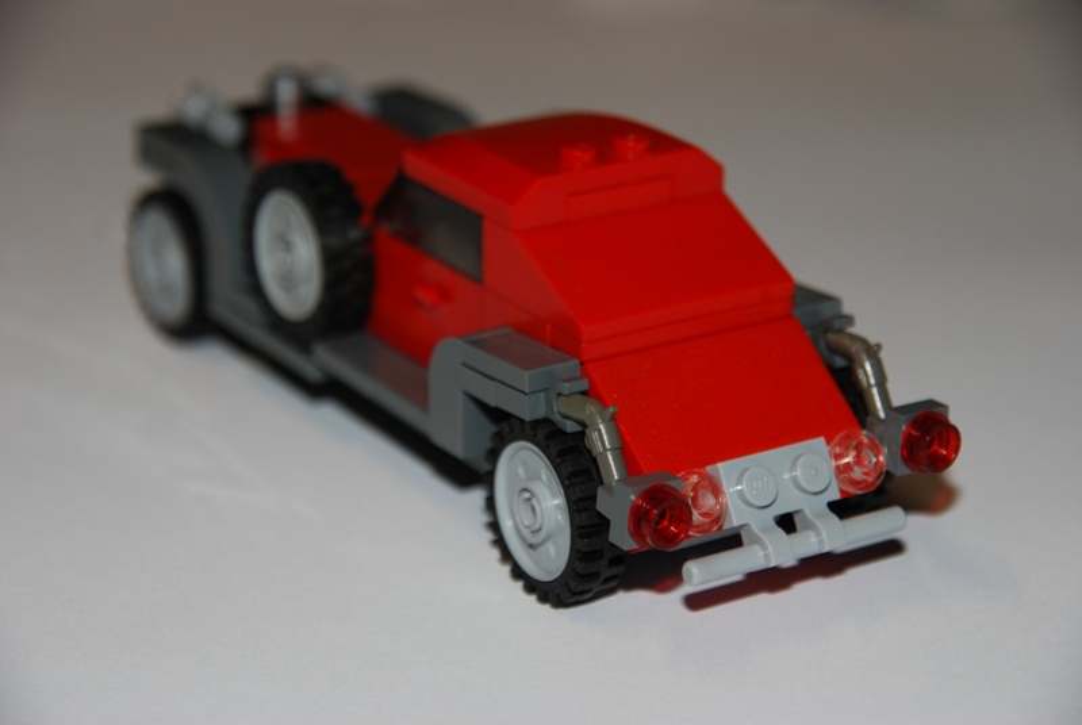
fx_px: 3522
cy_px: 362
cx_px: 541
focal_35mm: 117
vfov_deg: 11.8
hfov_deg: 17.5
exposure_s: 1/60
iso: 200
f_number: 5.6
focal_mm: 78
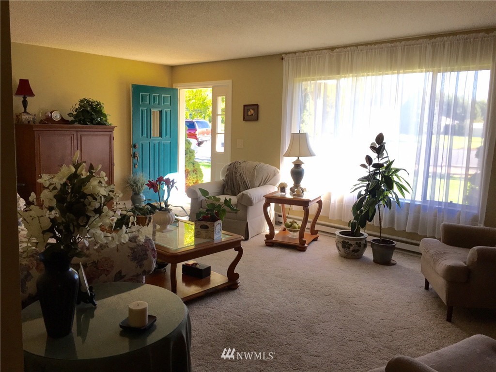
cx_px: 248
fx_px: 416
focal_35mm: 29
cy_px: 186
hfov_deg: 61.7
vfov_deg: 48.2
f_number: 2.2
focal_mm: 4.15
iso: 40
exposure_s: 1/120
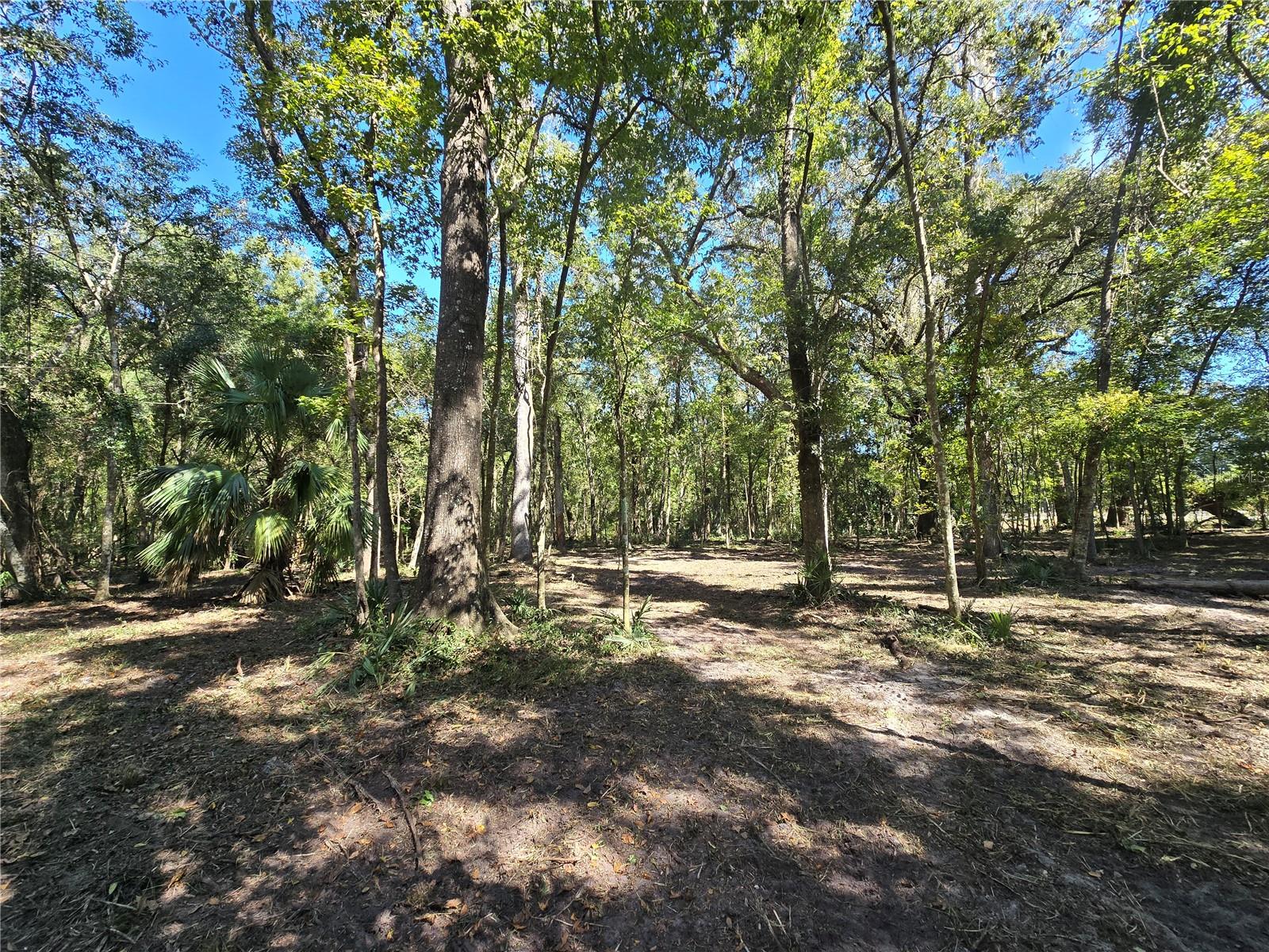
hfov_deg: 106.2
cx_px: 634
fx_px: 477
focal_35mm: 13
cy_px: 476
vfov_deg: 89.9
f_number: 2.2
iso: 50
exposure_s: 1/315
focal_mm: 2.2
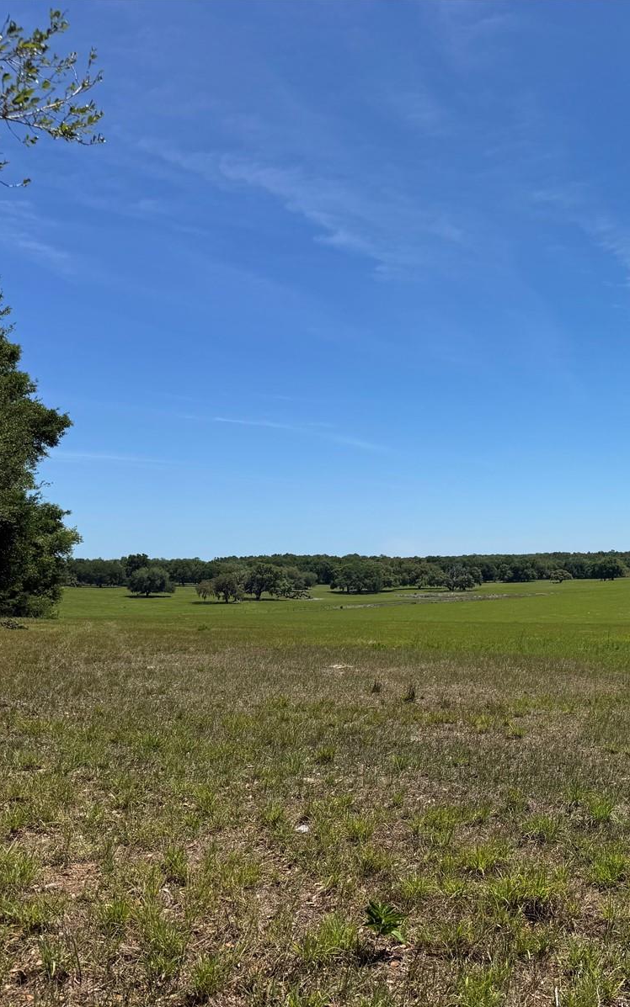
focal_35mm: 34
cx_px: 630
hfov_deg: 34.0
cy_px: 503
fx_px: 934
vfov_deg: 56.7
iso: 80
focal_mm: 6.76
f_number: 1.78
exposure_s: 1/7092
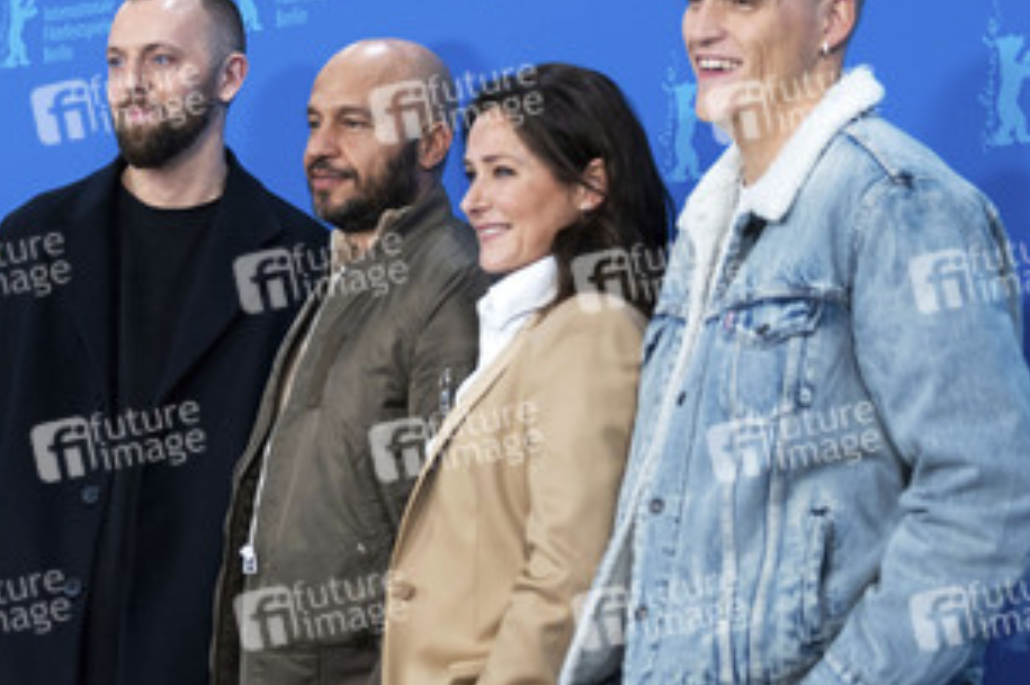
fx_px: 3174
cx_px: 366
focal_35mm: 111
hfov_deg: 18.4
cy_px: 358
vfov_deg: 12.3
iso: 1250
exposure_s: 1/350
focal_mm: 50
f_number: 2.8
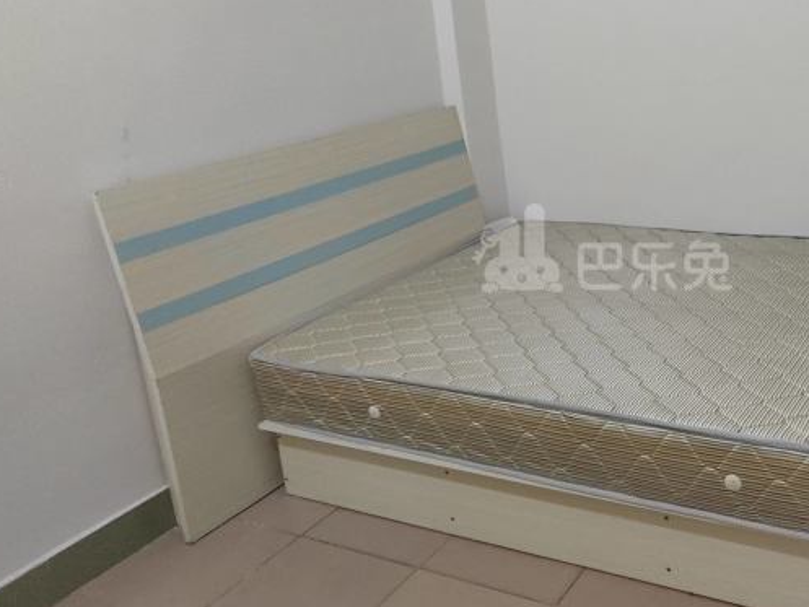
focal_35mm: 37
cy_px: 249
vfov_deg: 38.6
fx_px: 865
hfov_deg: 48.3
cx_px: 602
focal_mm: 5.52
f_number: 1.9
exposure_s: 1/50
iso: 3041
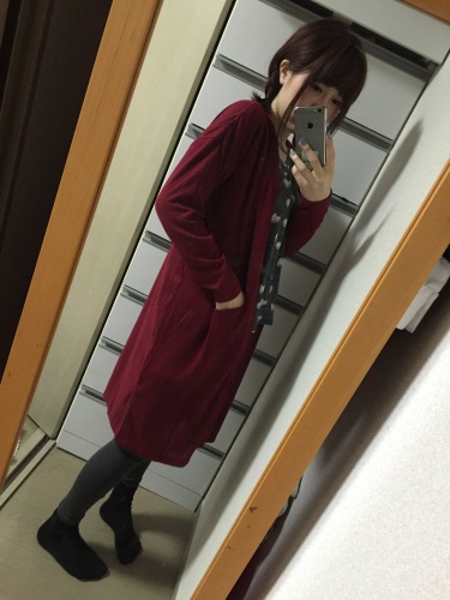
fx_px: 503
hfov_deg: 48.2
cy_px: 300
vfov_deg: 61.7
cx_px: 225
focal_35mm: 29
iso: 250
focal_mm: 4.15
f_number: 2.2
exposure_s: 1/24
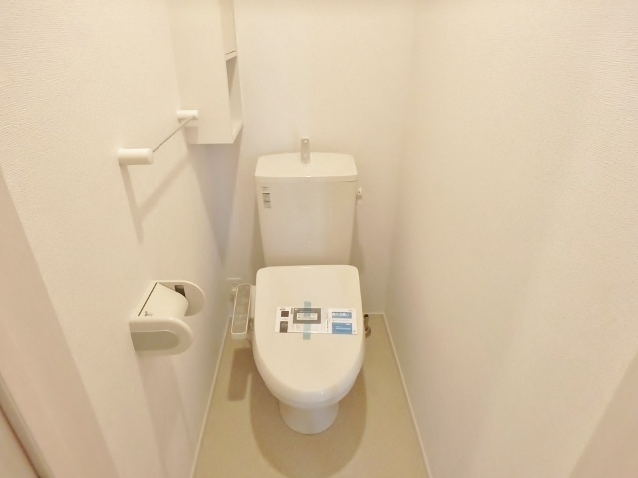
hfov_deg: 79.0
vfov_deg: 63.4
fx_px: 387
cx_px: 319
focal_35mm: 21
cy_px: 239
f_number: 3.5
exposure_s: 1/30
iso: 640
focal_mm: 3.7
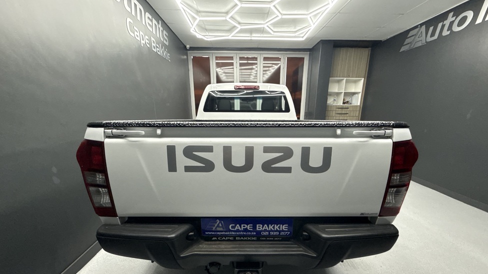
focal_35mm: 16
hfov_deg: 99.4
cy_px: 172
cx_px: 248
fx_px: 207
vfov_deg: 66.0
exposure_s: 1/99
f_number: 2.2
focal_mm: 2.22
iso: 320
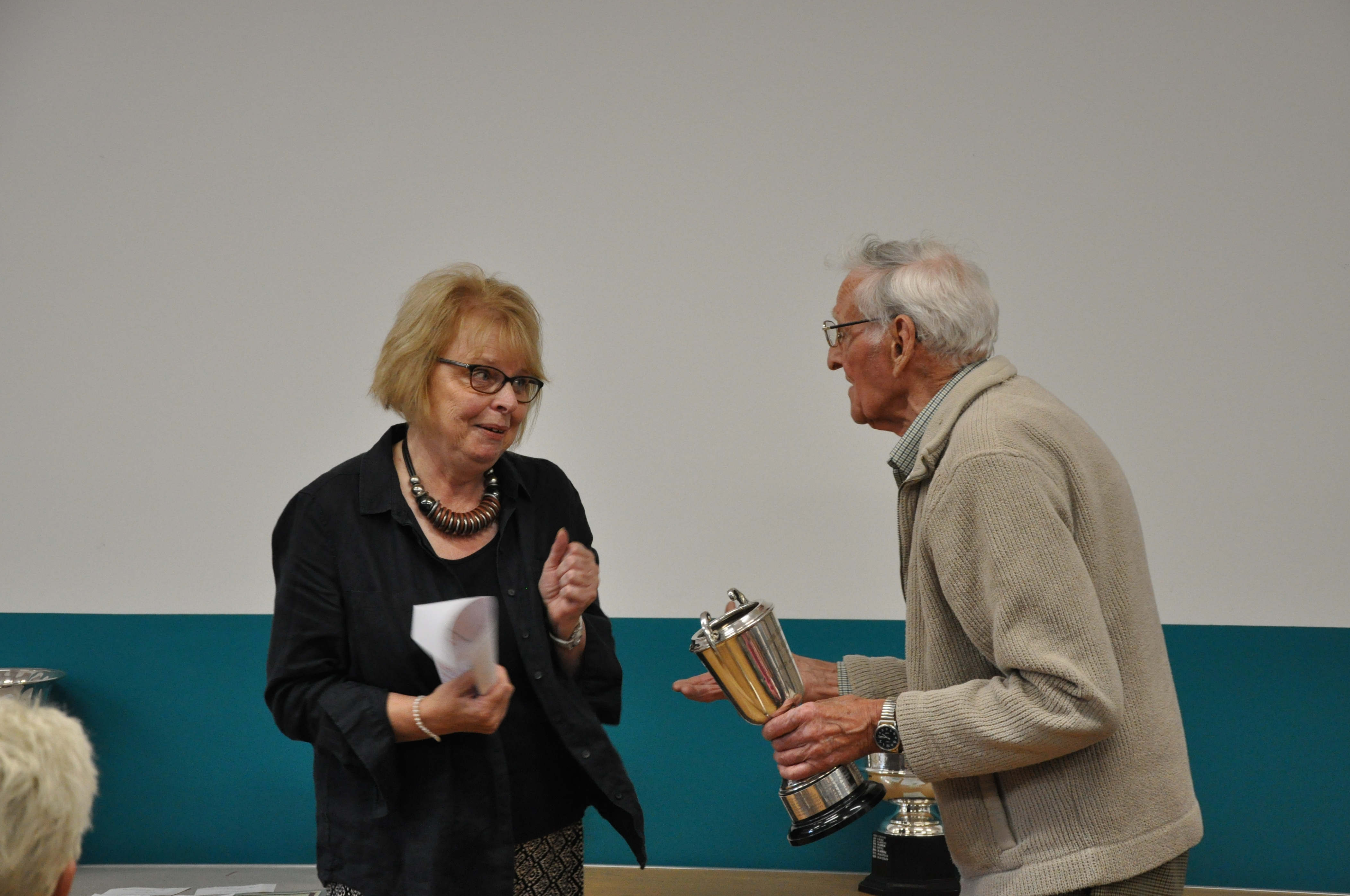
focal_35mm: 95
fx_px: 3558
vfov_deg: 14.4
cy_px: 454
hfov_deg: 21.5
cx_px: 689
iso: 1600
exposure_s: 1/100
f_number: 5.3
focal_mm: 62
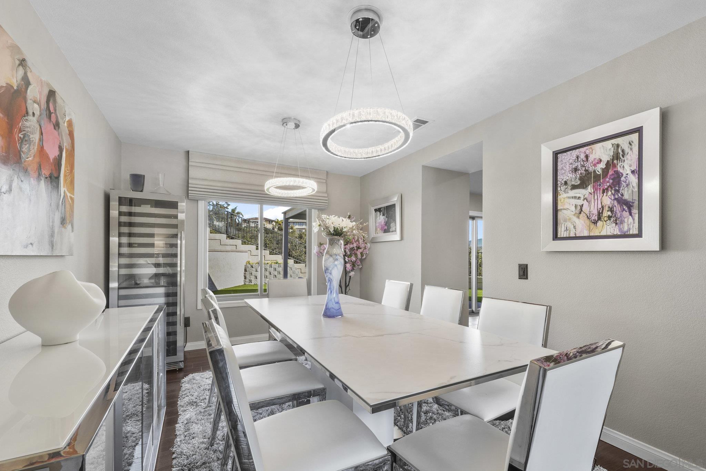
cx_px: 353
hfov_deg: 100.4
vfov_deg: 77.3
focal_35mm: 15
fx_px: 294
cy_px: 236
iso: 100
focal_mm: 10
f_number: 8
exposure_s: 1/1.25
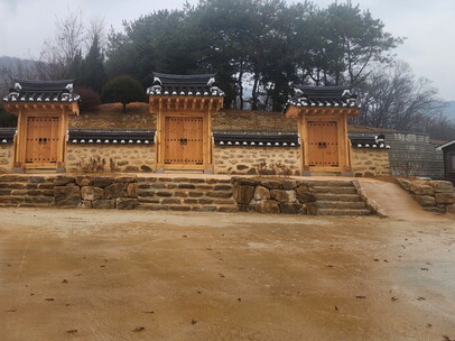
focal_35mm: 34
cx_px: 168
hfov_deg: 53.3
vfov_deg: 41.1
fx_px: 447
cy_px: 109
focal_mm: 6.4
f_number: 1.8
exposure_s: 1/180
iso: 16
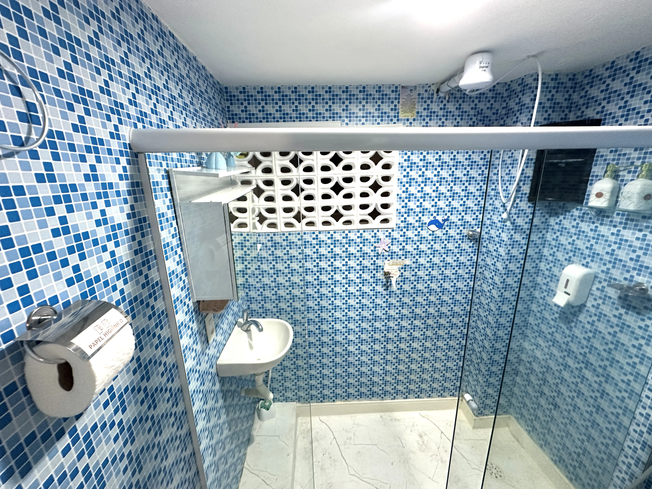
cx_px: 326
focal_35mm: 14
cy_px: 244
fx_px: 264
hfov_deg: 102.1
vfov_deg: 85.7
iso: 250
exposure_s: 1/60
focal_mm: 2.22
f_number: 2.2
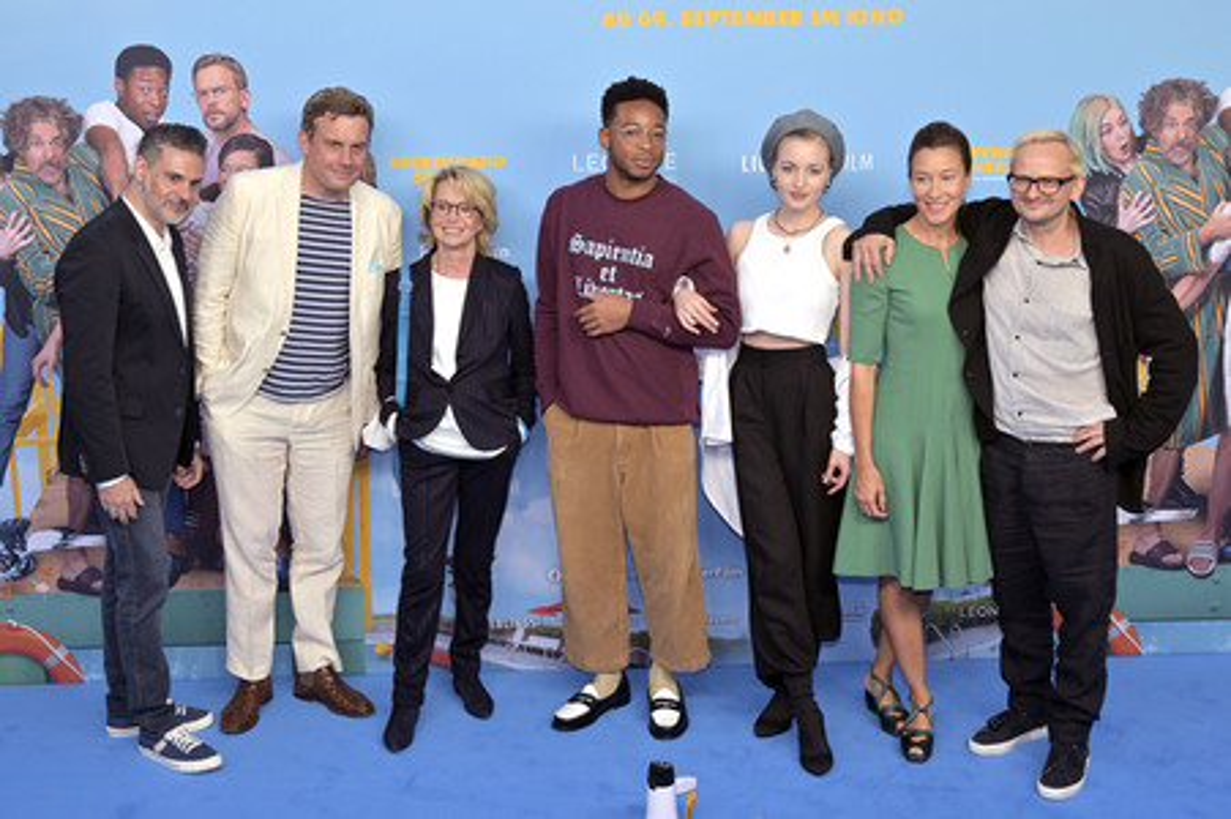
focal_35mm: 35
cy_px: 410
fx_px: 1196
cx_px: 616
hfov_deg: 54.5
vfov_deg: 37.8
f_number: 4
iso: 160
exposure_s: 1/200
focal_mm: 35
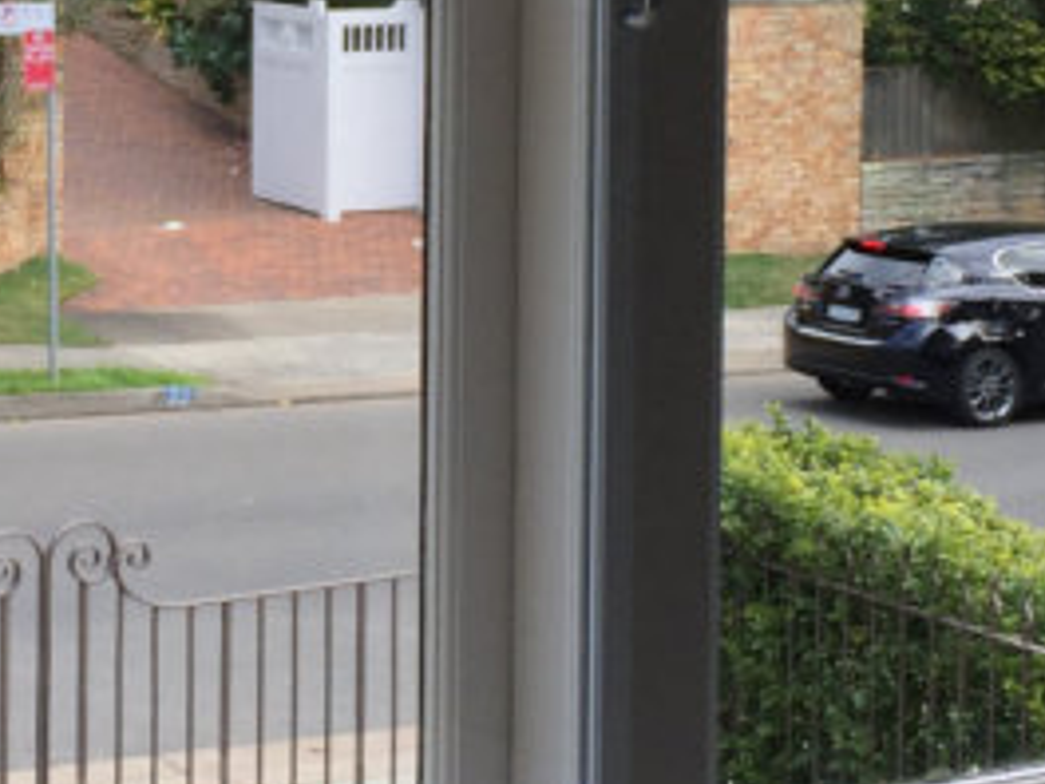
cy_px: 16
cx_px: 269
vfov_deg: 13.3
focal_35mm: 110
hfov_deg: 17.8
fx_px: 3321
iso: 32
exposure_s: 1/384
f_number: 2.2
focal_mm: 4.15
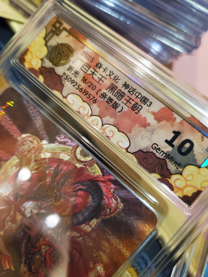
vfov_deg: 67.3
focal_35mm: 26
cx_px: 104
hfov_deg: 53.1
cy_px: 138
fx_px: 208
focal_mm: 4.3
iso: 800
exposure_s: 1/50
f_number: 1.5
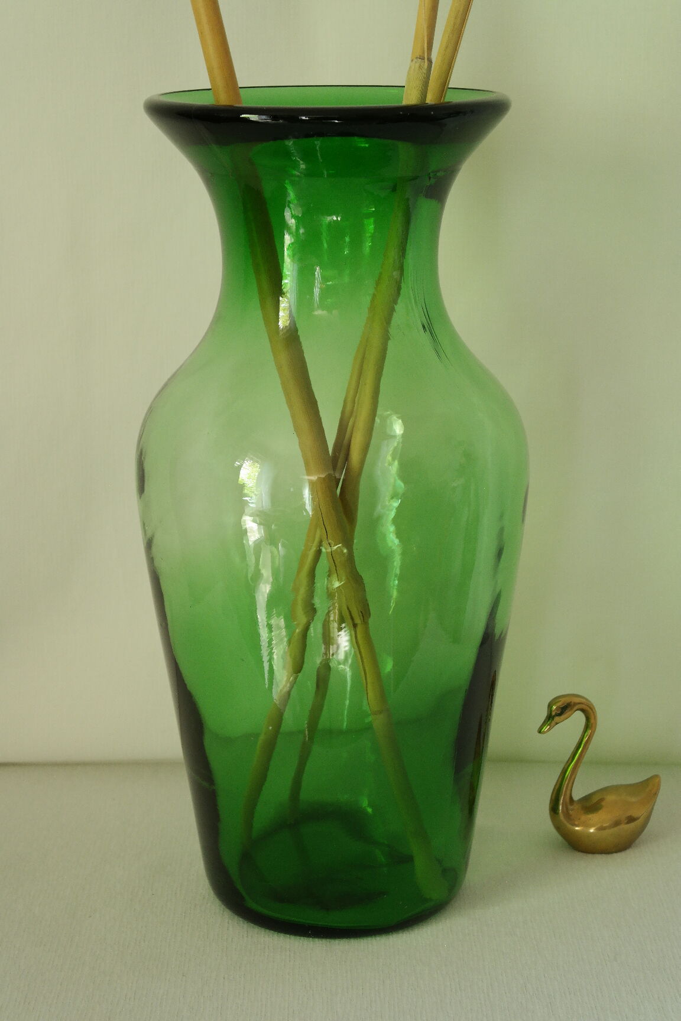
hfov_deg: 19.7
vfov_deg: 29.2
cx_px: 340
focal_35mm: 69
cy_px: 510
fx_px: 1958
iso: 800
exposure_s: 1/30
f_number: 5.6
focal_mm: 45
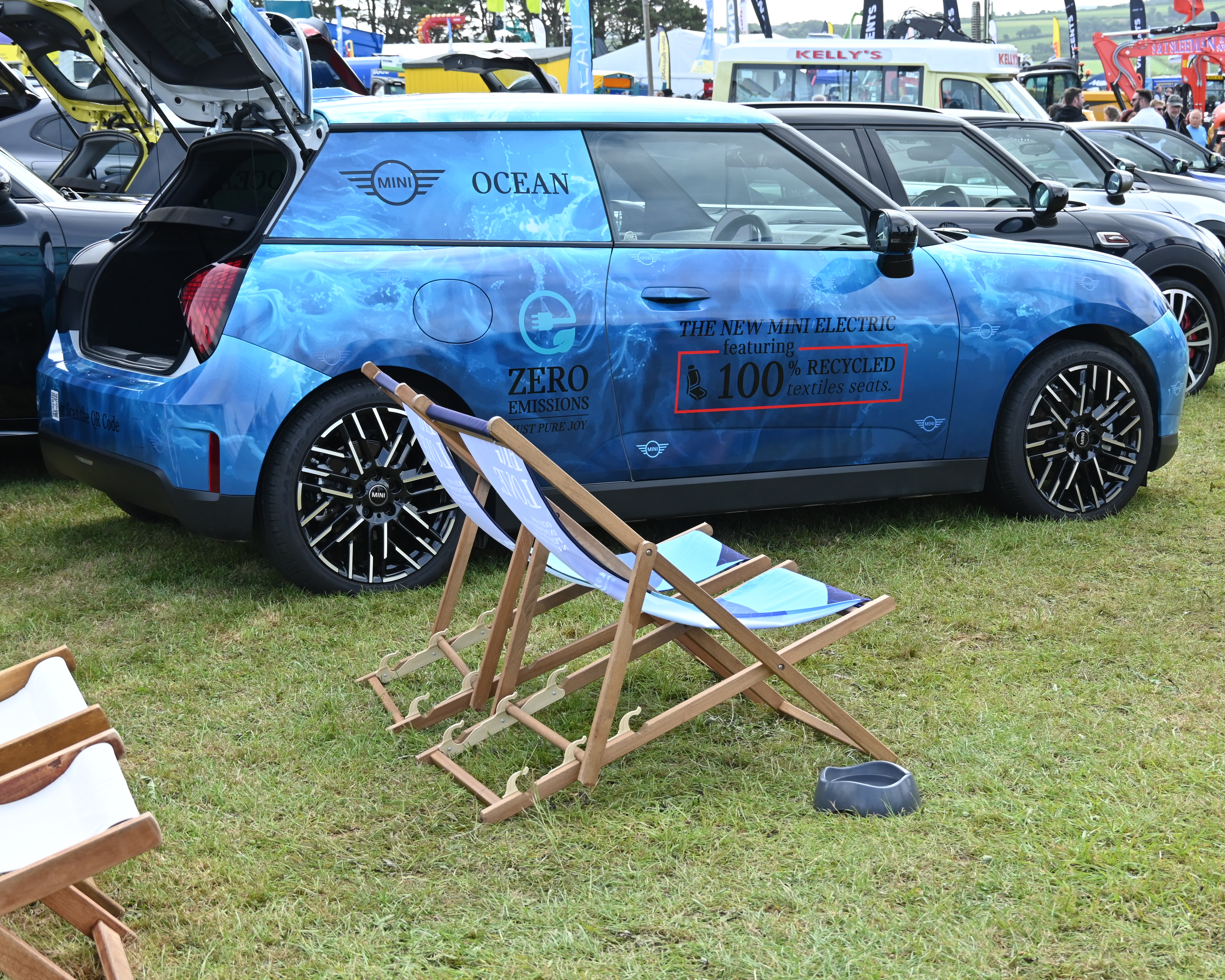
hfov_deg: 31.7
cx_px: 614
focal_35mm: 60
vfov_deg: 25.6
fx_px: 2159
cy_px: 488
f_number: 6.3
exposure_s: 1/500
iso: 400
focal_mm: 35
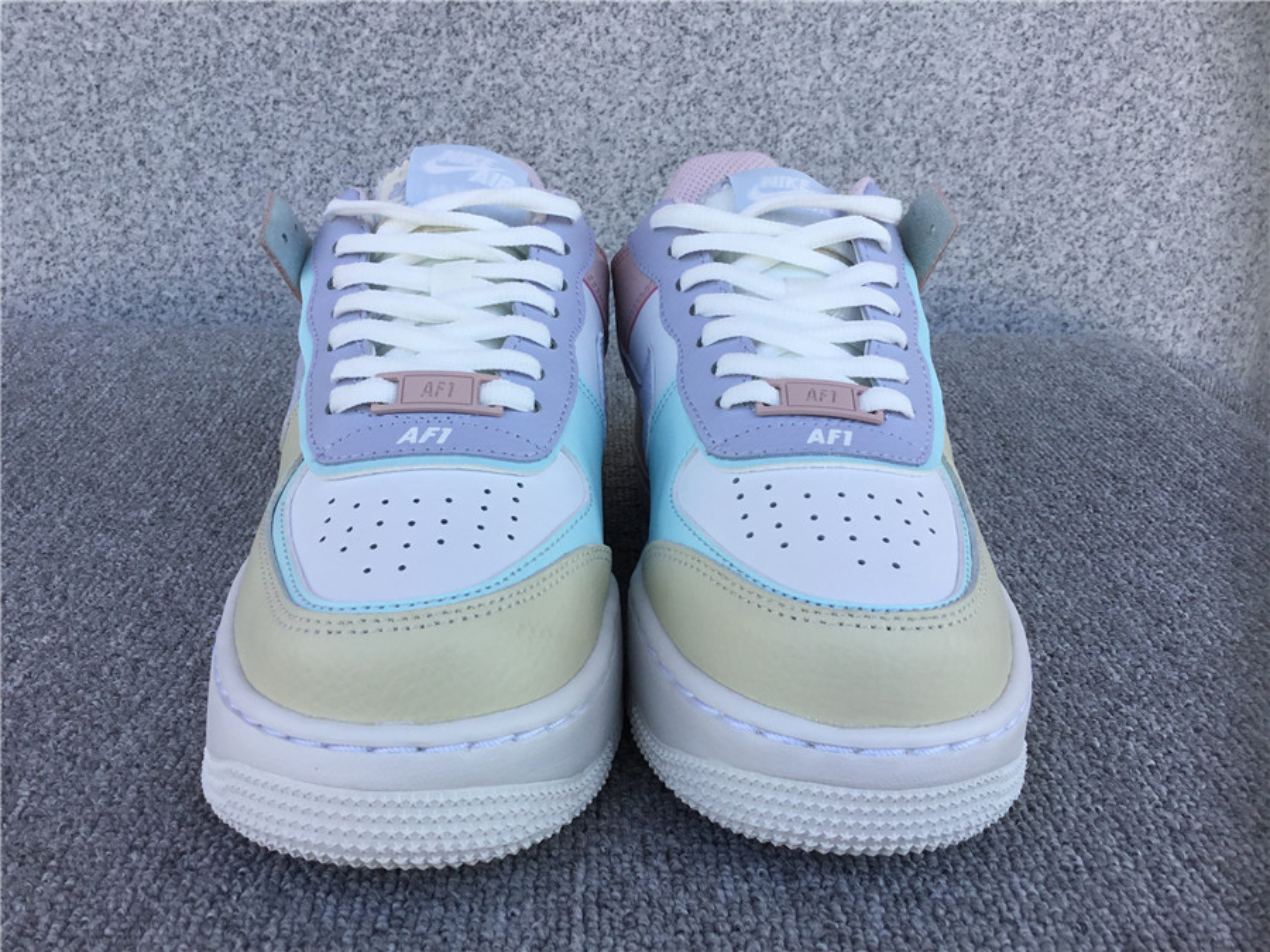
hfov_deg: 58.4
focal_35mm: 31
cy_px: 476
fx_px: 1137
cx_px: 635
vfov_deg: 45.4
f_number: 2.4
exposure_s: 1/321
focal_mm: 3.3
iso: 25
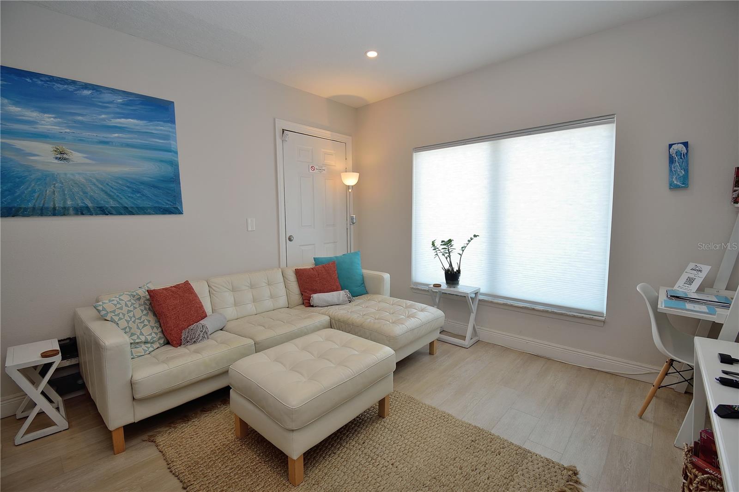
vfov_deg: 77.3
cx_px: 370
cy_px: 246
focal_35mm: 15
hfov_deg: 100.4
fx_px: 308
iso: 100
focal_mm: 10
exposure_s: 1/30
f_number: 4.5
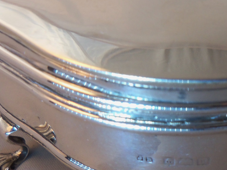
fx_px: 433
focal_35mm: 66
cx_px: 188
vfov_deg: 22.2
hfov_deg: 28.6
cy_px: 96
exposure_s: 1/30
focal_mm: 5.1
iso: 100
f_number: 3.9
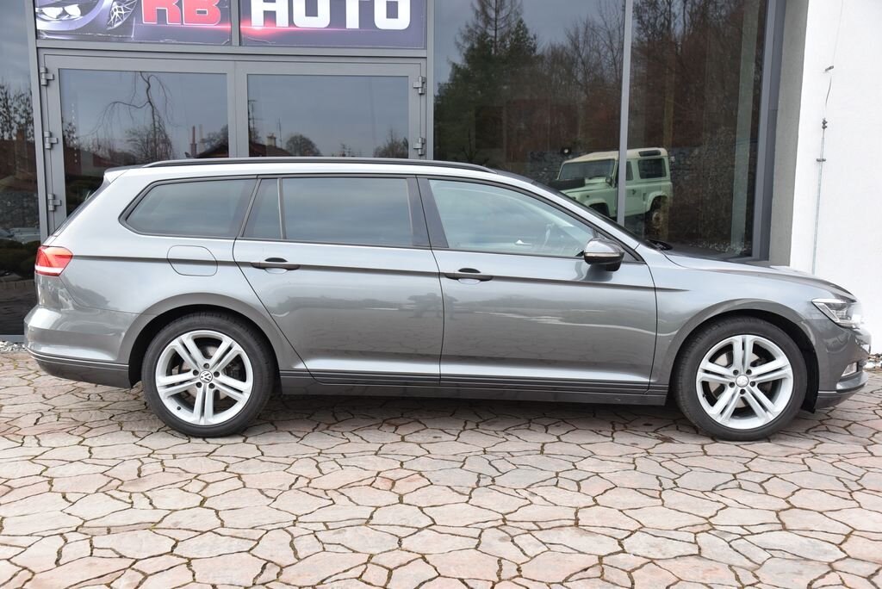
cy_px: 294
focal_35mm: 38
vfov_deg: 35.1
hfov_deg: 50.7
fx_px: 931
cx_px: 441
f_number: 5.6
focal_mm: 38
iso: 500
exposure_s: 1/125
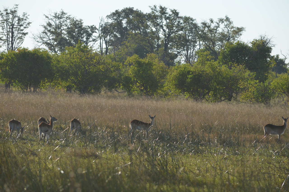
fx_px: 2644
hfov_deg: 6.3
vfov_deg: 4.1
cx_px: 144
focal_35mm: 330
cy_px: 96
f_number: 7.1
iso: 200
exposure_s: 1/800
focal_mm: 220
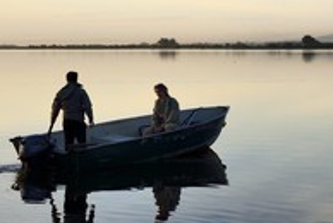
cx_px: 330
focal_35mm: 108
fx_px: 1001
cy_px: 98
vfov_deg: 12.7
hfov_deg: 18.4
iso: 400
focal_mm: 50
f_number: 10
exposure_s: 1/320
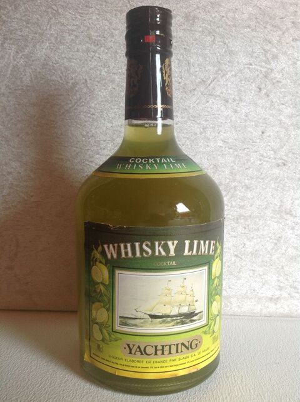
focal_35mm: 35
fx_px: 406
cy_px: 201
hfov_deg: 40.6
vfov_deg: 52.7
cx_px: 150
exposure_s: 1/20
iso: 50
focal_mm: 4.28
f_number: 2.4
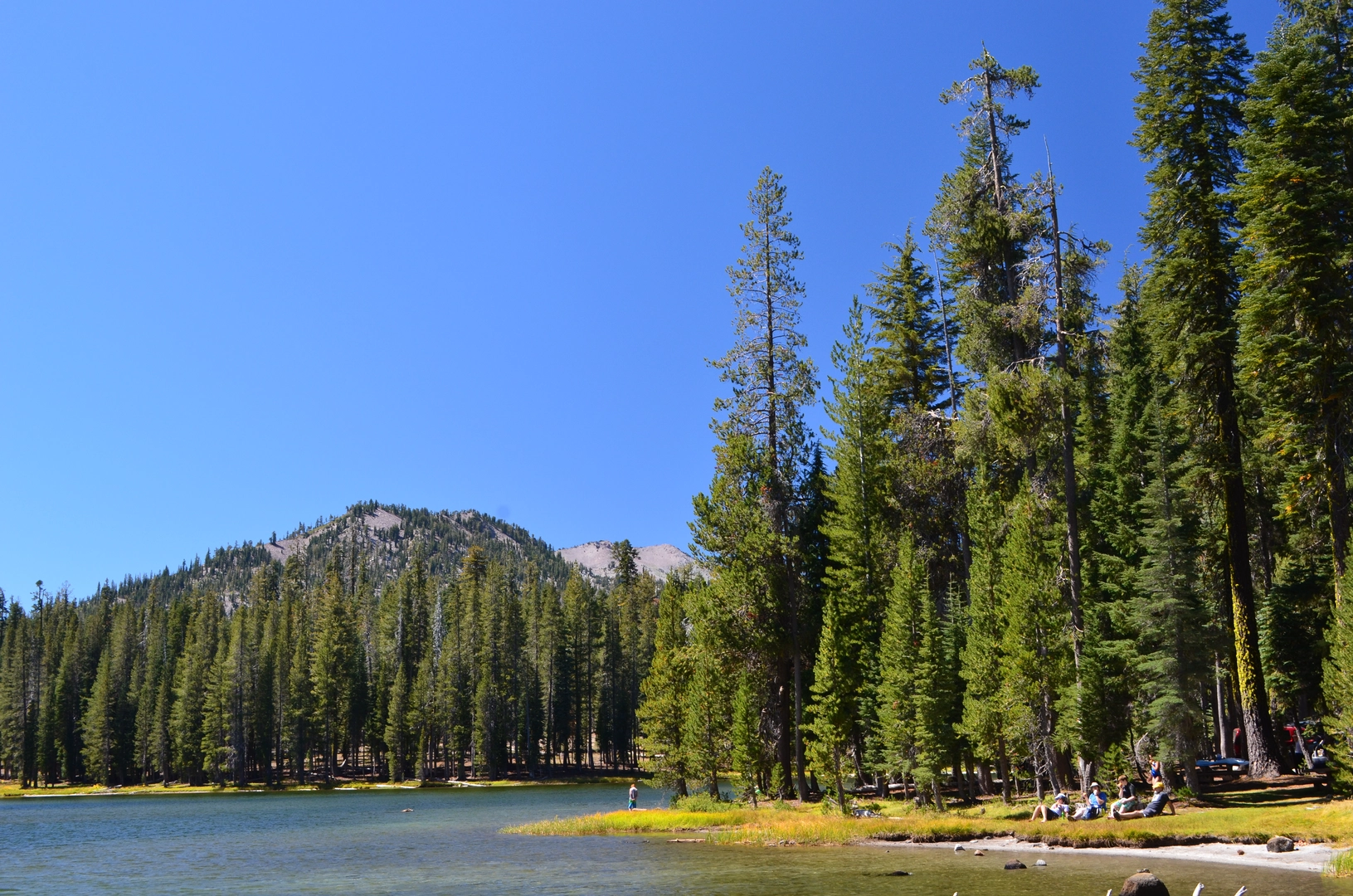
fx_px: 1575
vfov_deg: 31.8
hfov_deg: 46.5
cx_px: 676
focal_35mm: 42
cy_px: 448
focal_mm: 28
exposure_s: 1/60
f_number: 10
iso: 320
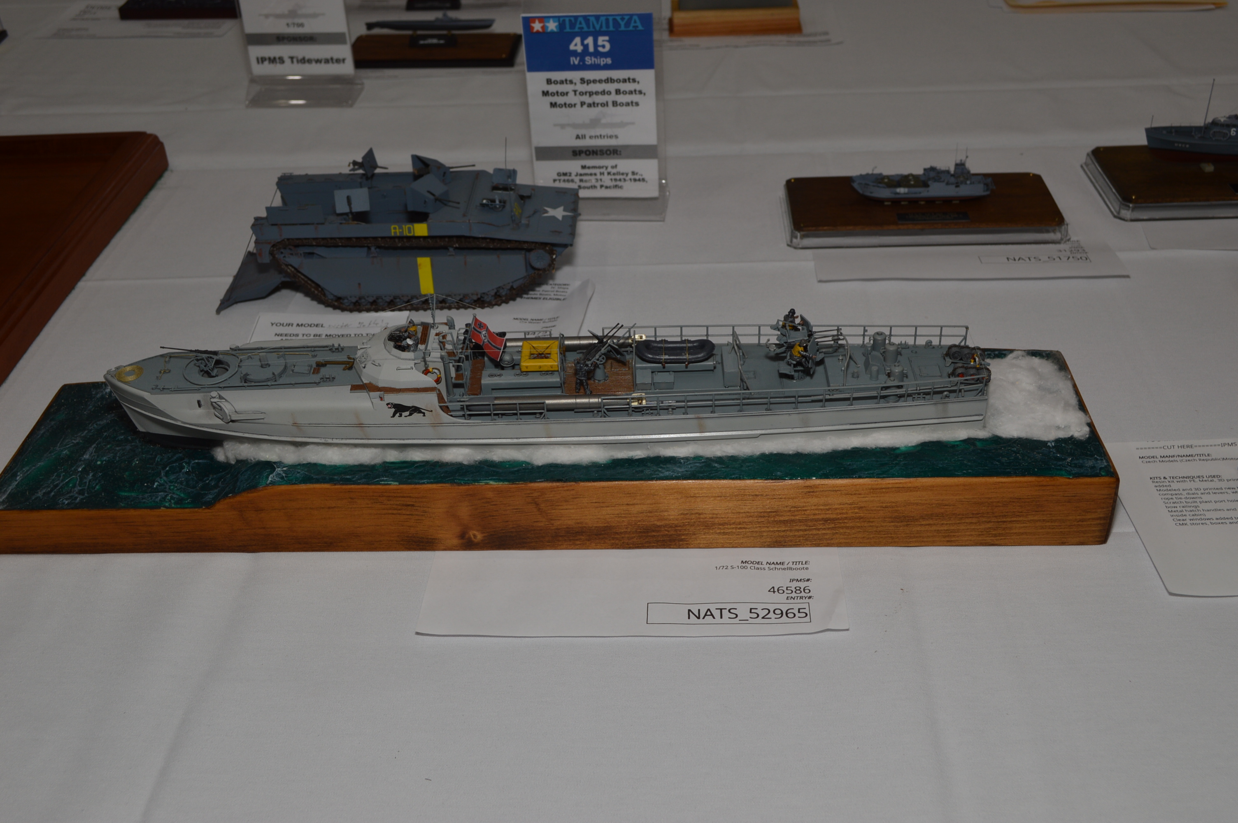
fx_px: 1340
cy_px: 412
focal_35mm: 39
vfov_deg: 34.1
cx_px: 619
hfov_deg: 49.6
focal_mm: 26
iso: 100
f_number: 8
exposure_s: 1/60
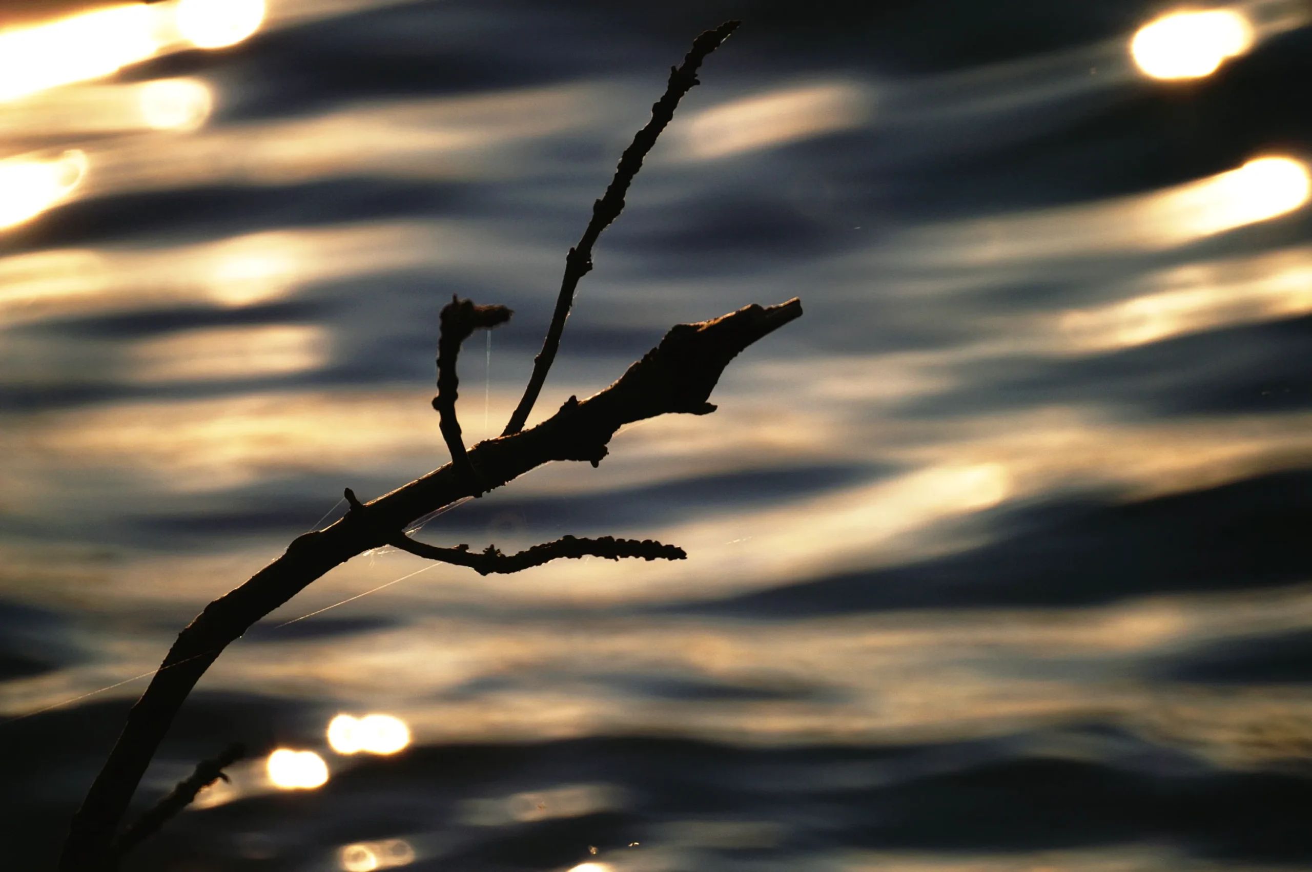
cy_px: 436
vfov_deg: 1.8
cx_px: 656
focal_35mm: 750
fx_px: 27308
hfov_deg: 2.8
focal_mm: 500
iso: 100
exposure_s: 1/1500
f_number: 8
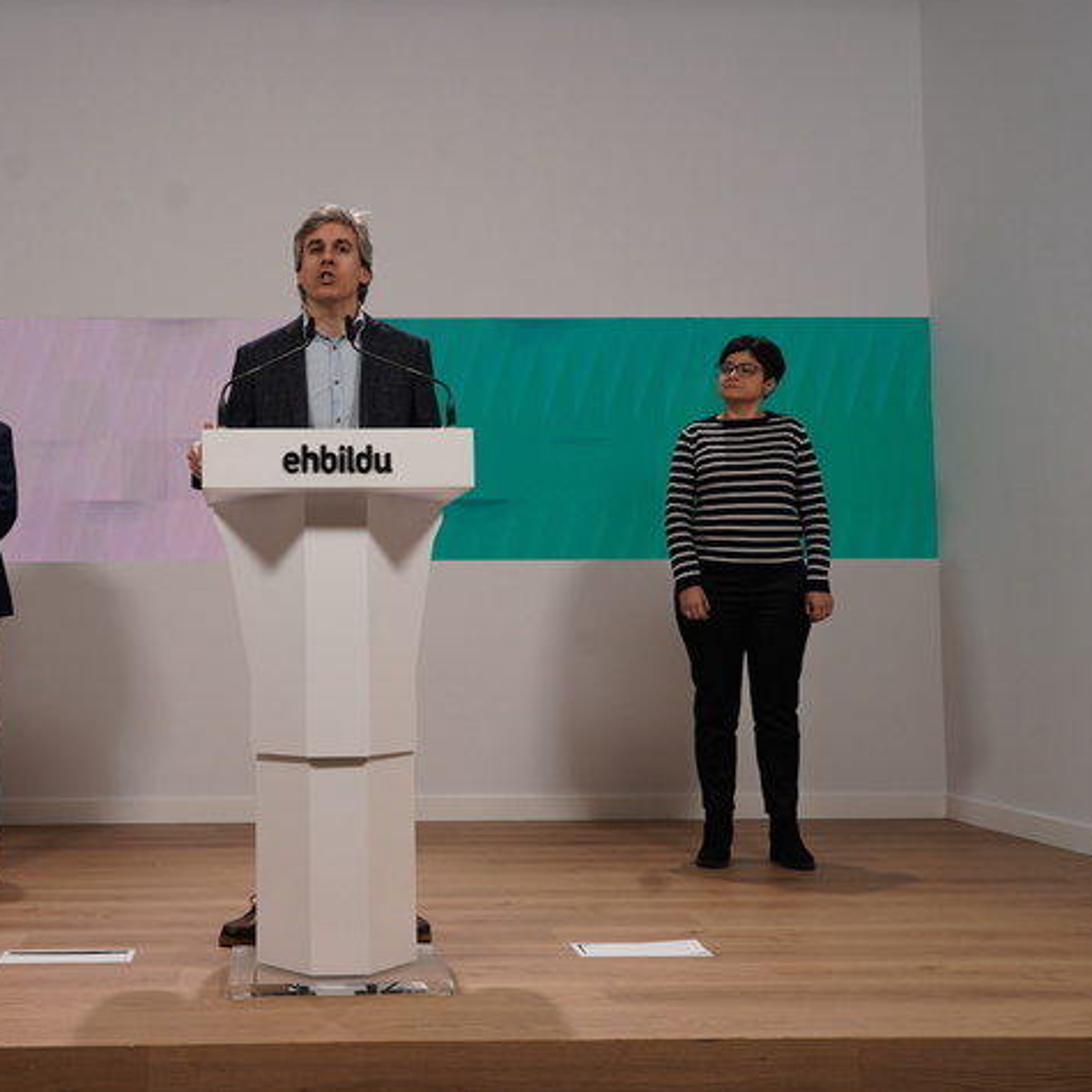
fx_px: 1392
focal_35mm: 39
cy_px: 540
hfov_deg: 41.8
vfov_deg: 42.8
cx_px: 306
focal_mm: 30
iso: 800
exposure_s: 1/200
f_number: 5.6
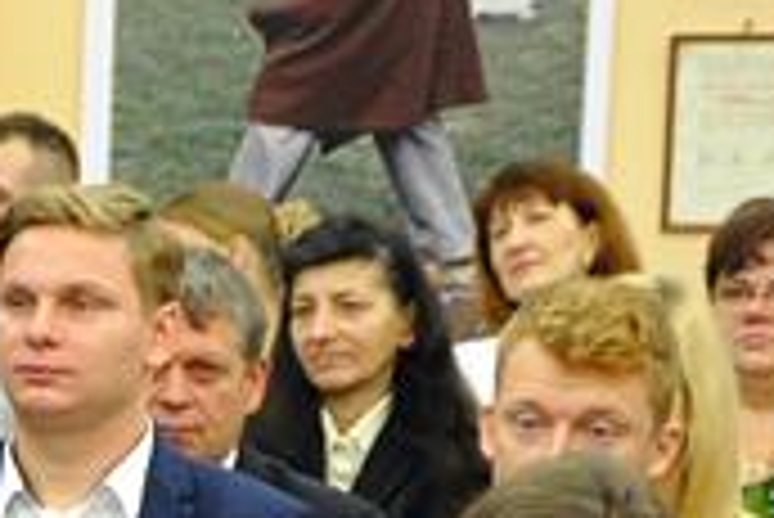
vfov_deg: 6.1
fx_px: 4777
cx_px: -414
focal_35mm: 222
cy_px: 894
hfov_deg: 9.0
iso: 2500
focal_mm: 30
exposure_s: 1/80
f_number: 5.6
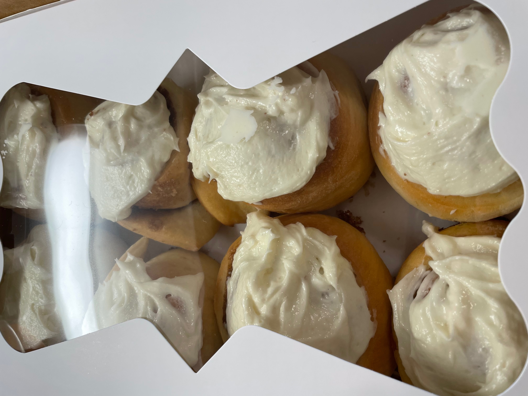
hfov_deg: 67.3
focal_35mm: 26
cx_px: 264
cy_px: 198
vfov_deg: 53.1
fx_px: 397
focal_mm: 4.2
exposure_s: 1/120
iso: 50
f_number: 1.6
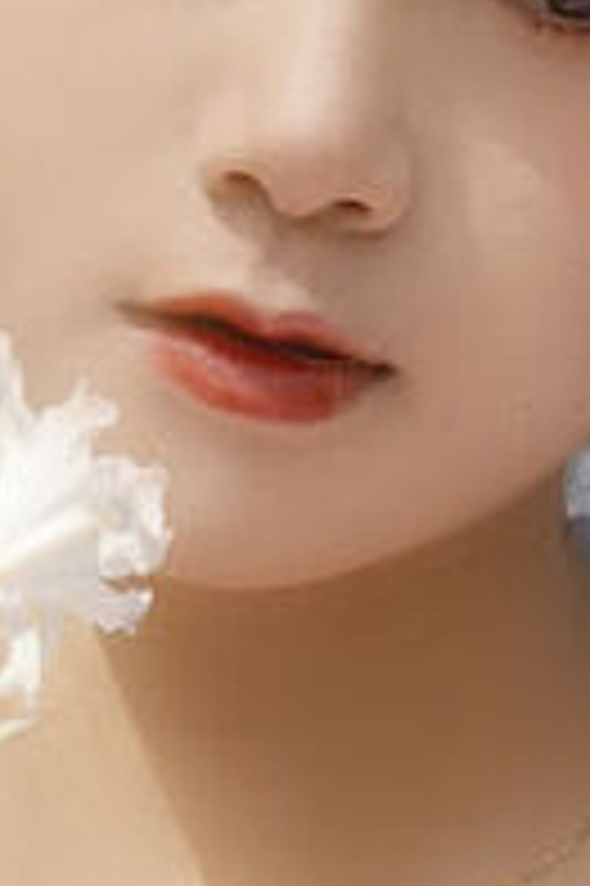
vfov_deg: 3.6
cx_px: -347
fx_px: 13790
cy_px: 1959
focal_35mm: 560
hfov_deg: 2.4
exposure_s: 1/250
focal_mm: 70
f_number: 5
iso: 200
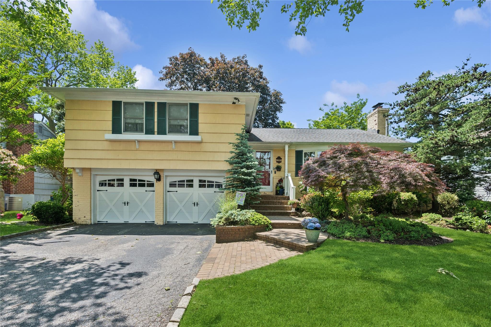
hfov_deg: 96.7
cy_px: 164
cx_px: 246
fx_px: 218
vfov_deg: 73.8
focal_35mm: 16
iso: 200
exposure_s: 1/200
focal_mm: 16
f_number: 9
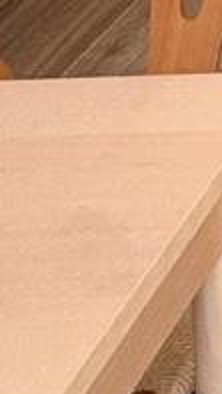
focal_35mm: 124
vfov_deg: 11.6
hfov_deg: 6.6
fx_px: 1296
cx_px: 1024
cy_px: -720
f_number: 2.2
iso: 50
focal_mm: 2.22
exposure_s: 1/120
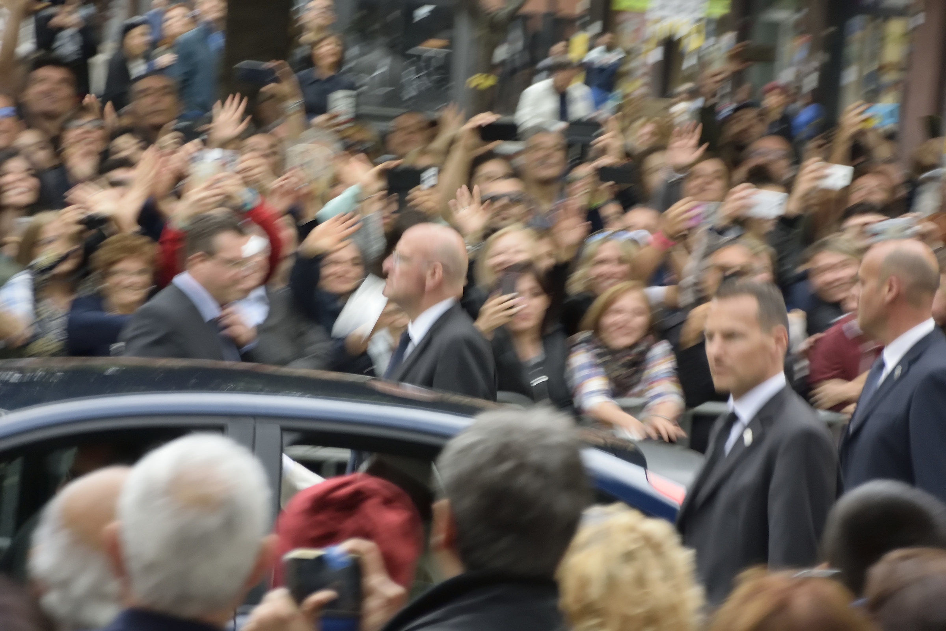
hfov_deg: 8.7
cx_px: 473
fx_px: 6227
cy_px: 316
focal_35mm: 237
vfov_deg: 5.8
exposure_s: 1/40
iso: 400
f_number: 6.3
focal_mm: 87.9
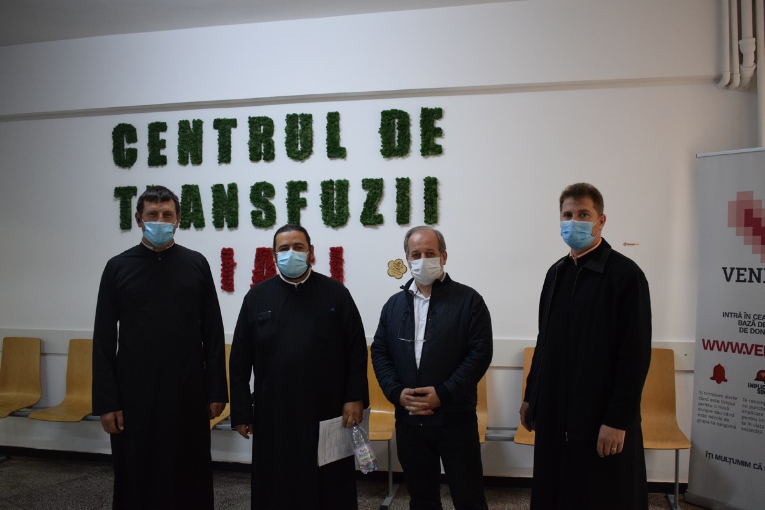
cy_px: 255
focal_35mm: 34
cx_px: 382
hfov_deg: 55.1
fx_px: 733
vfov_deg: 38.4
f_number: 3.8
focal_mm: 23
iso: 1600
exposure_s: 1/50
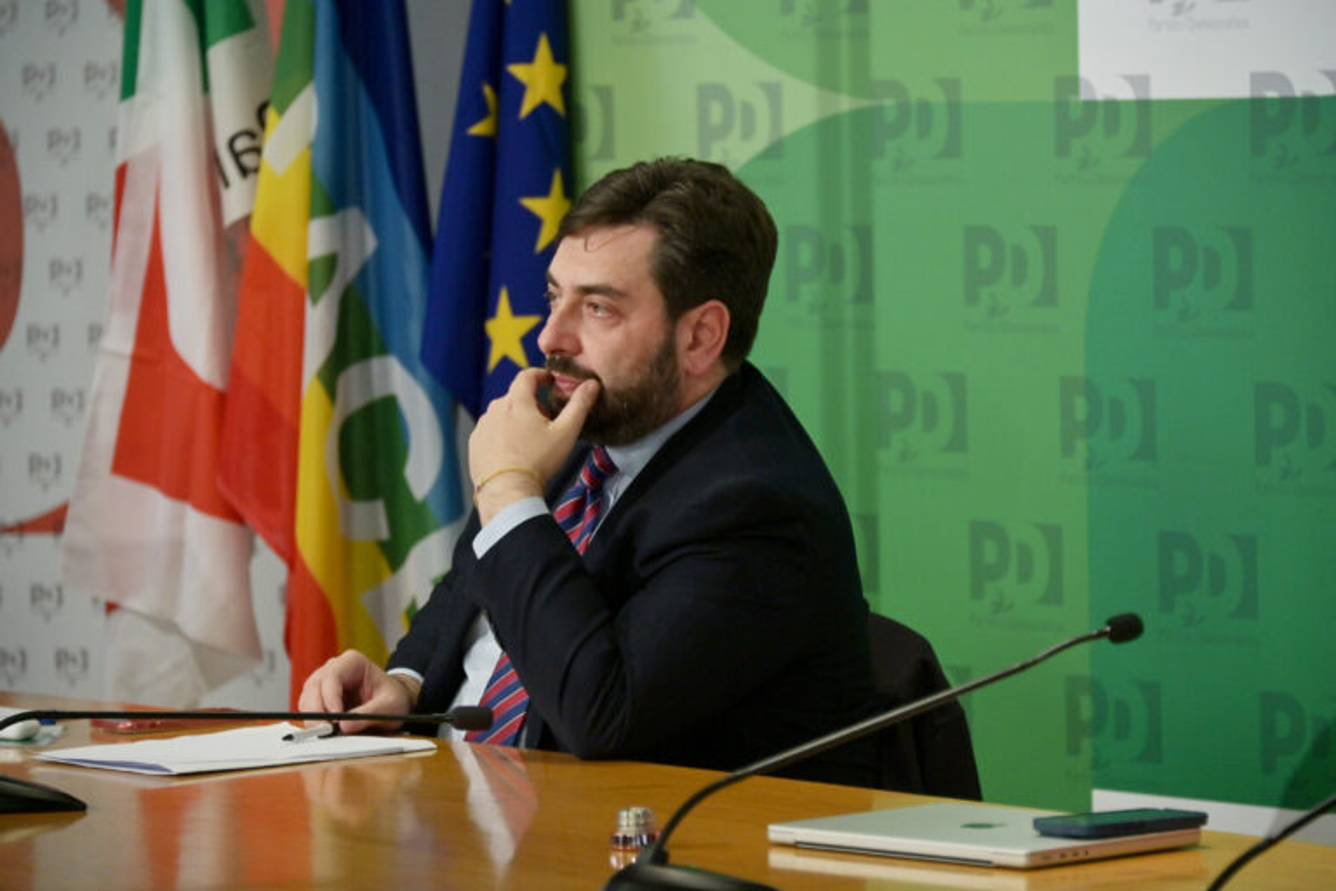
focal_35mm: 180
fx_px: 6679
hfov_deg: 11.4
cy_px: 446
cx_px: 668
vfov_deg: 7.6
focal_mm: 180
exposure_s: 1/250
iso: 1250
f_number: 5.6
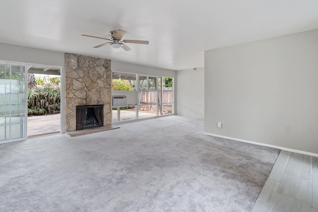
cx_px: 159
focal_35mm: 17
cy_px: 99
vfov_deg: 70.3
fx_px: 150
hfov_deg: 93.3
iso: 100
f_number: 8
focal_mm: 10
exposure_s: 3.2
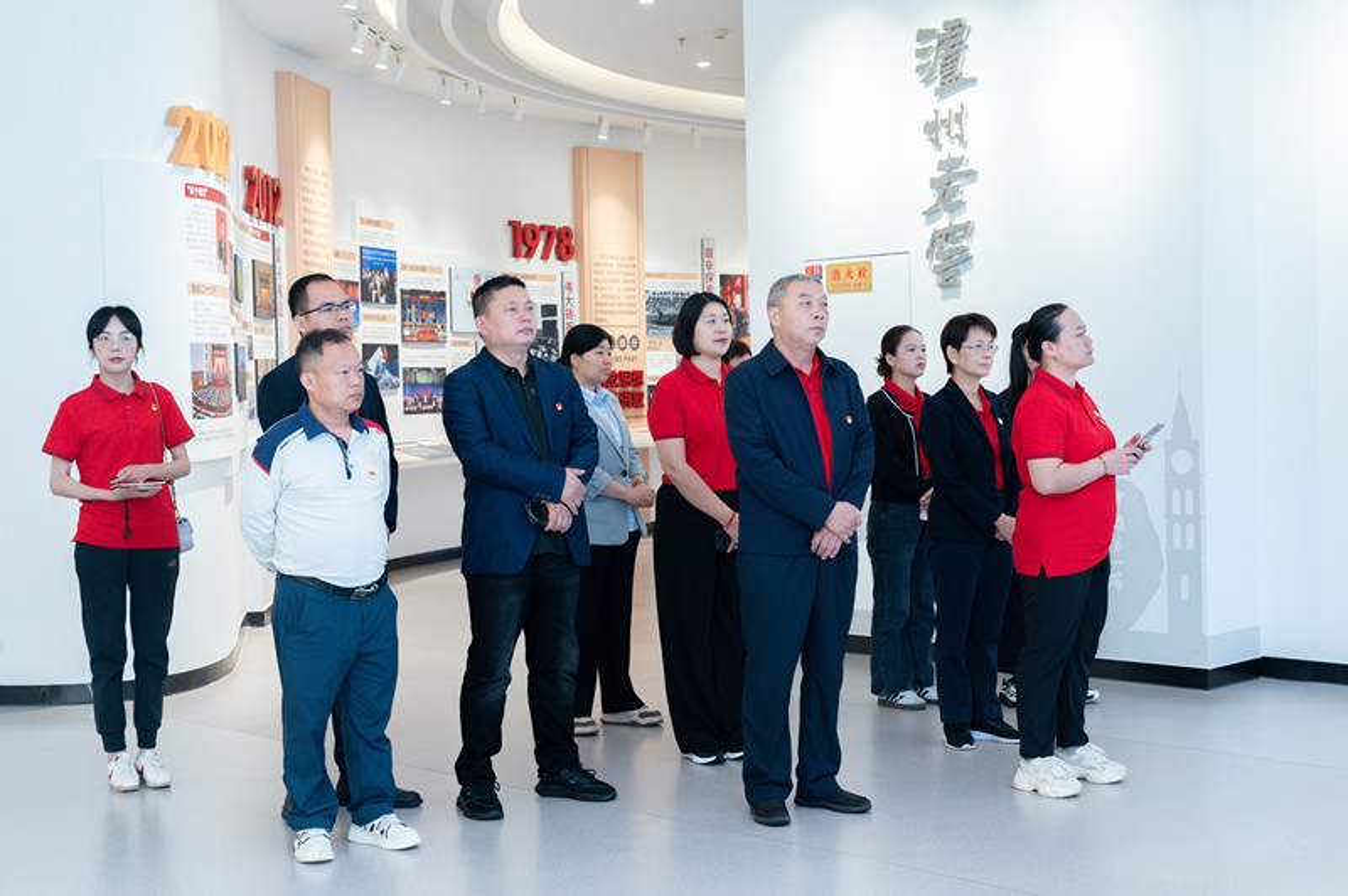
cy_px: 448
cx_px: 674
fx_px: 1871
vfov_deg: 26.9
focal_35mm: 50
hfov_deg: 39.6
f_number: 6.3
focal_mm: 50
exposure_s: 1/125
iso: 1600
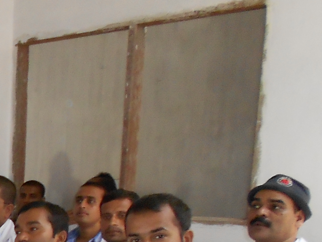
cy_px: 384
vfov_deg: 15.0
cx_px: -209
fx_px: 837
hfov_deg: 18.4
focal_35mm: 90
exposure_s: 1/25
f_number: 3.2
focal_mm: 4.6
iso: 200
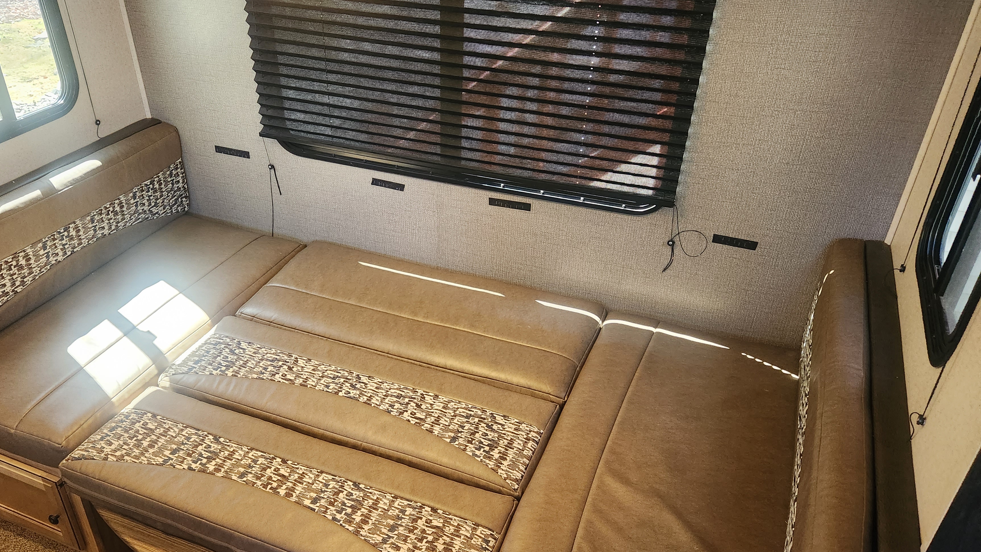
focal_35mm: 29
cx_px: 414
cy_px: 294
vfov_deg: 40.2
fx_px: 754
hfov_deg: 65.7
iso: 800
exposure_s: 1/120
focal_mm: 5.4
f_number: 1.8
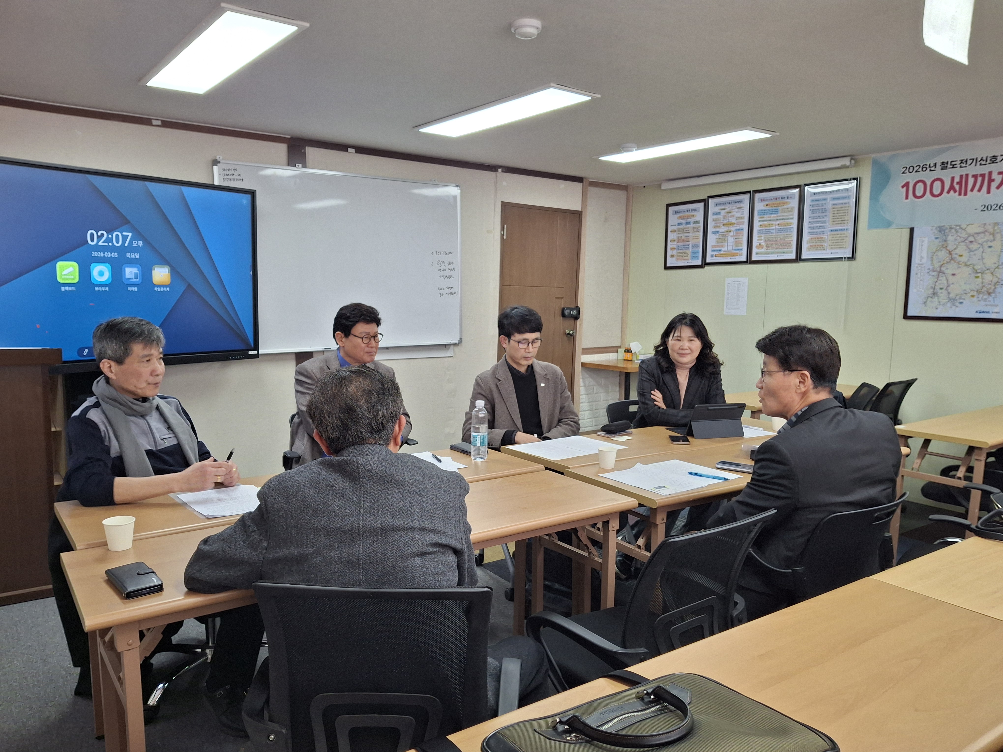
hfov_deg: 69.4
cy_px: 376
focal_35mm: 25
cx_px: 502
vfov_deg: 54.9
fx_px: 724
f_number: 1.8
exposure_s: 1/120
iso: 100
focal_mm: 4.69
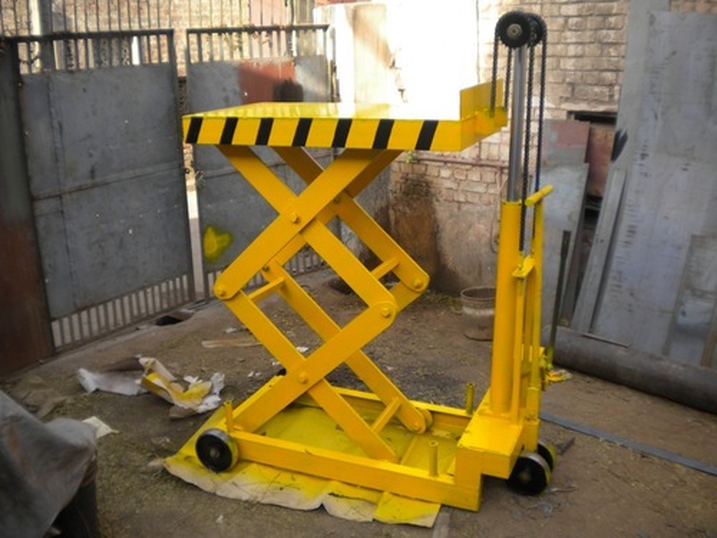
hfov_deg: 52.6
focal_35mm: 35
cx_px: 358
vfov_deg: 40.7
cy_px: 269
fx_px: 725
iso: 80
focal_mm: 6.3
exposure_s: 1/126
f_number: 3.1
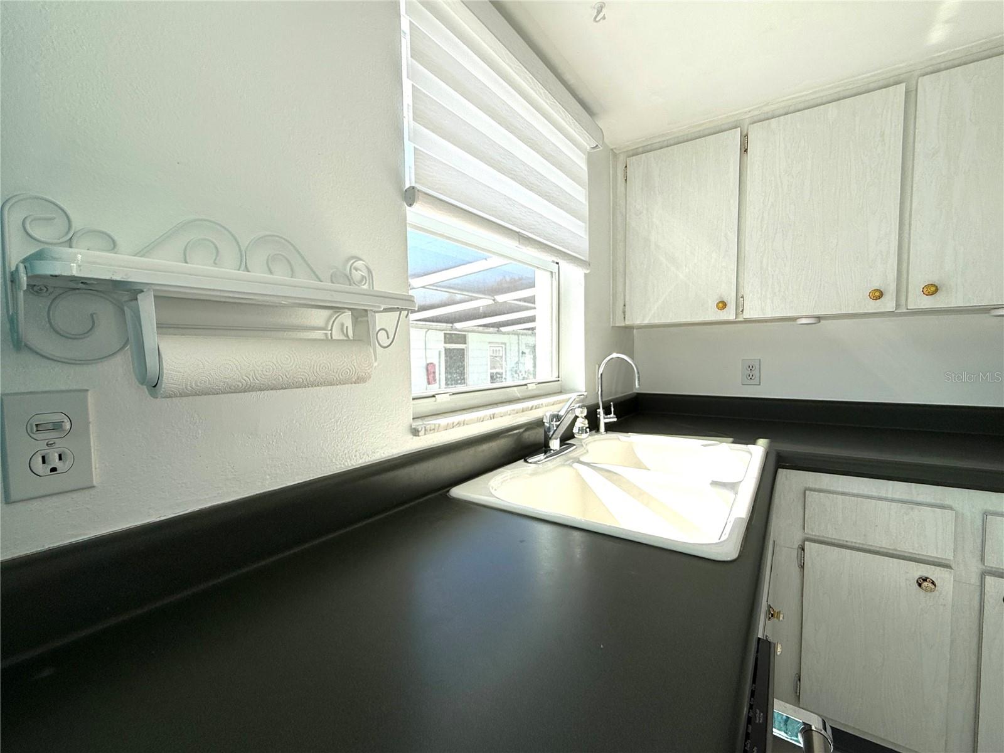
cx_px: 502
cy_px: 376
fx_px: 406
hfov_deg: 102.1
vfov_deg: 85.7
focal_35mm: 14
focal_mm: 2.22
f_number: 2.2
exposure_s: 1/468
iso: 50
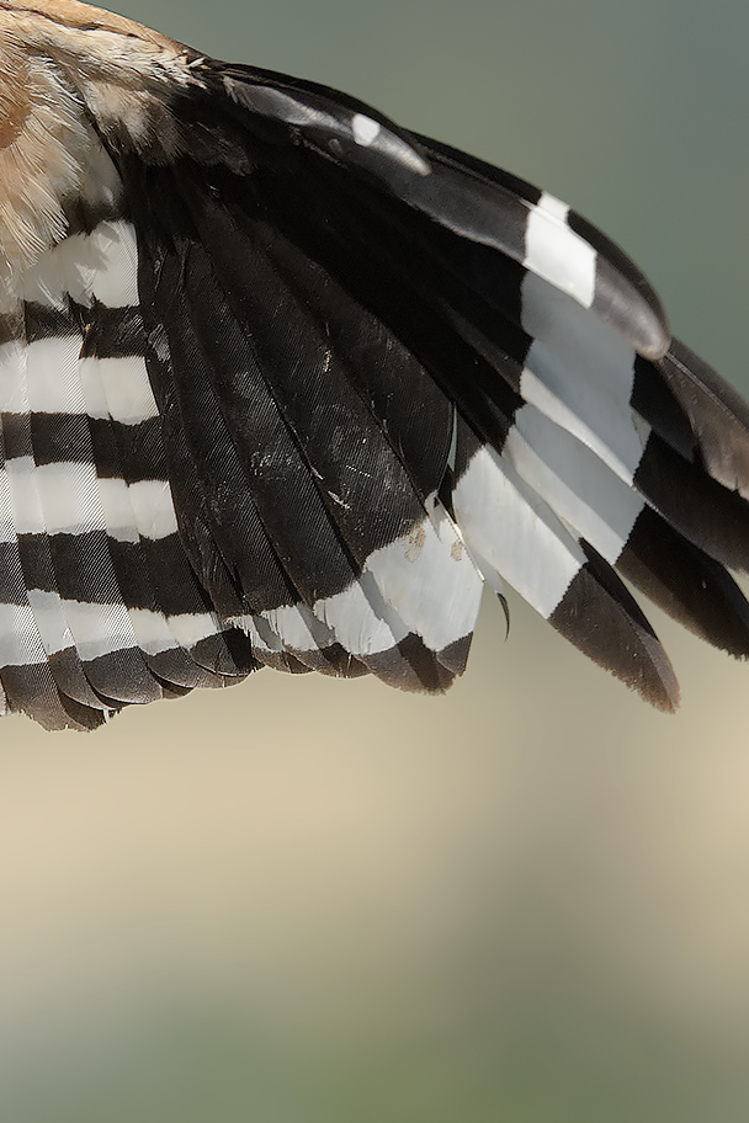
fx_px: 27867
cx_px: 35
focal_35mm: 893
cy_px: 151
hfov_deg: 1.5
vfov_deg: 2.3
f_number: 9
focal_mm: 370
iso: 2200
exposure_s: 1/3200
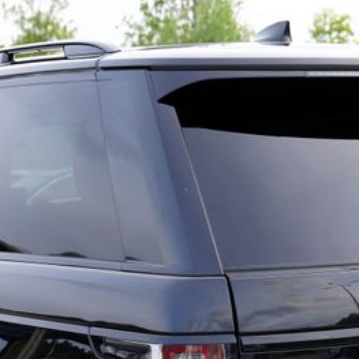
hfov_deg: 16.4
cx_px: 207
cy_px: 360
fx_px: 1244
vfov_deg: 16.1
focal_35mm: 106
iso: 100
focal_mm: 32
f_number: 4
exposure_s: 1/80
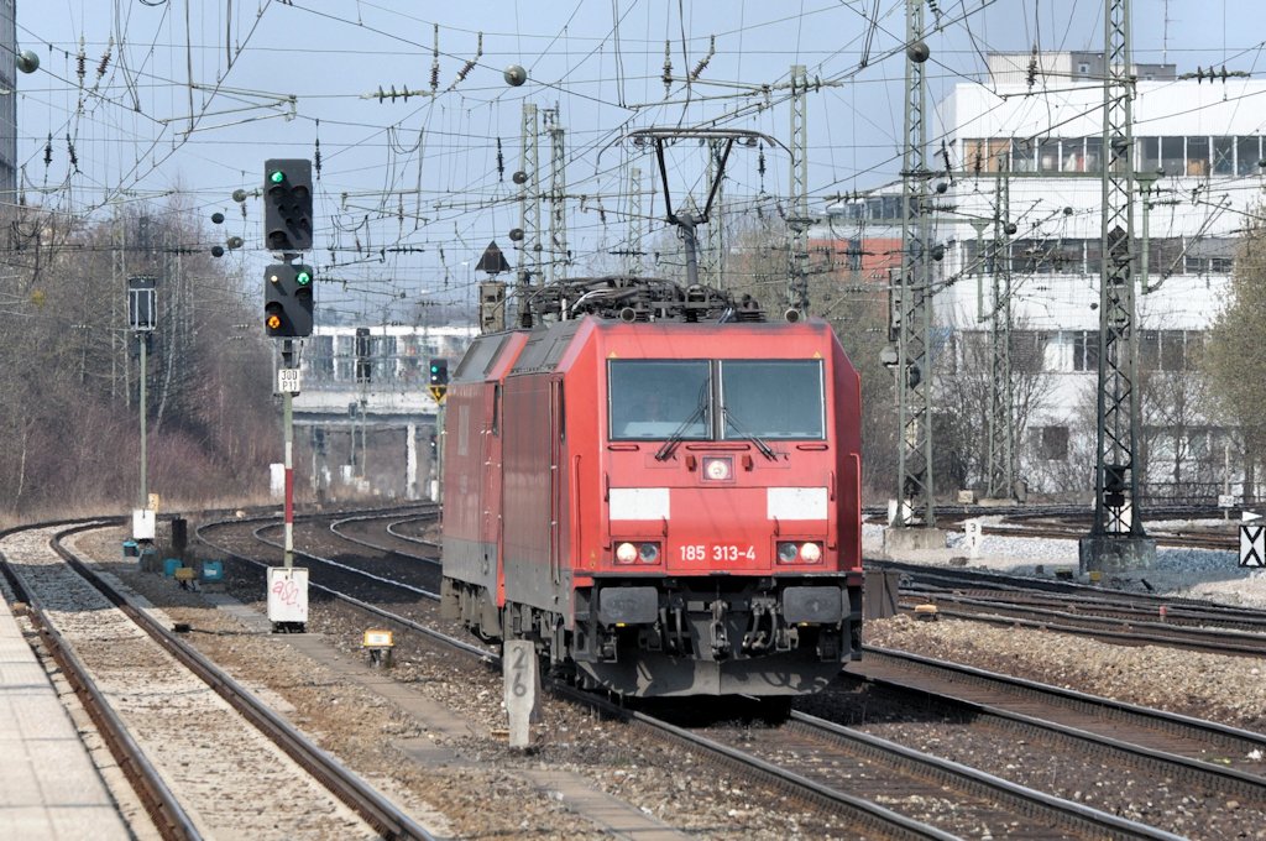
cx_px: 633
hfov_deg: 6.9
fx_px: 10537
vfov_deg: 4.6
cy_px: 420
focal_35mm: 300
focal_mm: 200
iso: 320
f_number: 10
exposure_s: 1/400
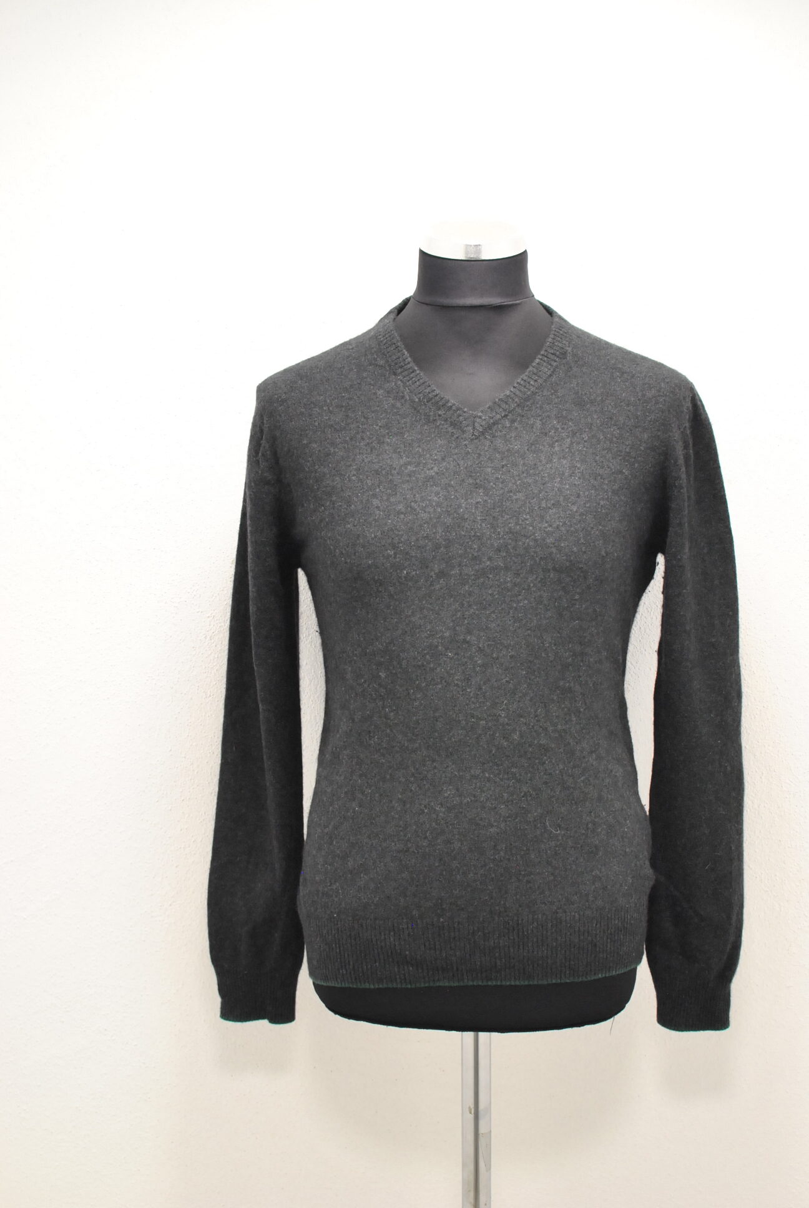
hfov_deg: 25.8
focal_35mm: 52
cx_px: 404
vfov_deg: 37.8
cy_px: 604
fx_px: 1765
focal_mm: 35
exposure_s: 1/80
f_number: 4
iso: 800
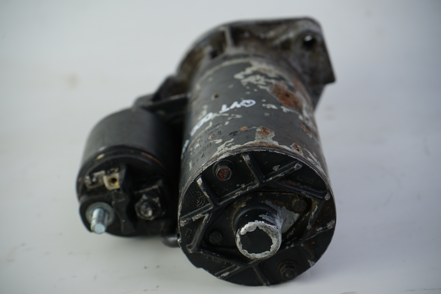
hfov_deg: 28.8
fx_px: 857
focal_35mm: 70
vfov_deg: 19.5
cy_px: 147
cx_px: 220
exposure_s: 1/160
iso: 200
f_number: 8
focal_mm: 70
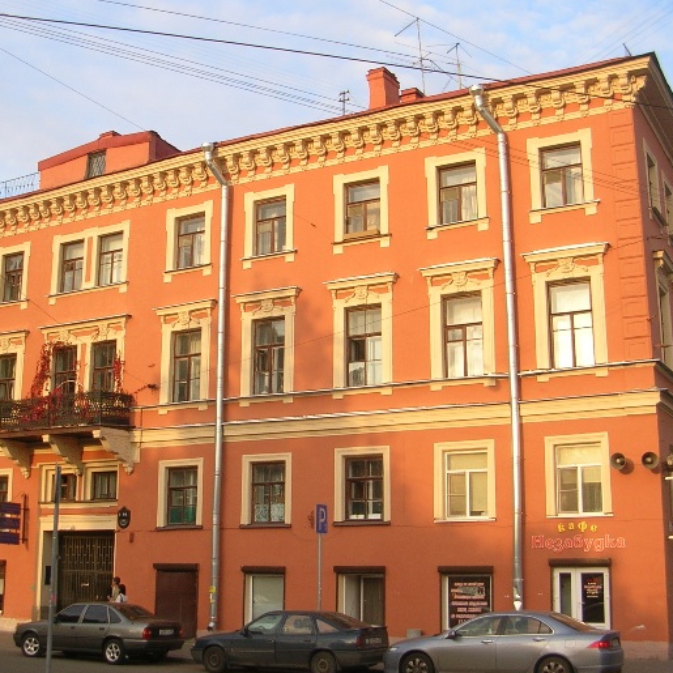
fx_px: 1056
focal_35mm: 48
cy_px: 351
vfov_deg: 35.4
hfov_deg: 35.2
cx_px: 252
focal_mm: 5.8
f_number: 2.8
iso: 50
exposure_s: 1/240
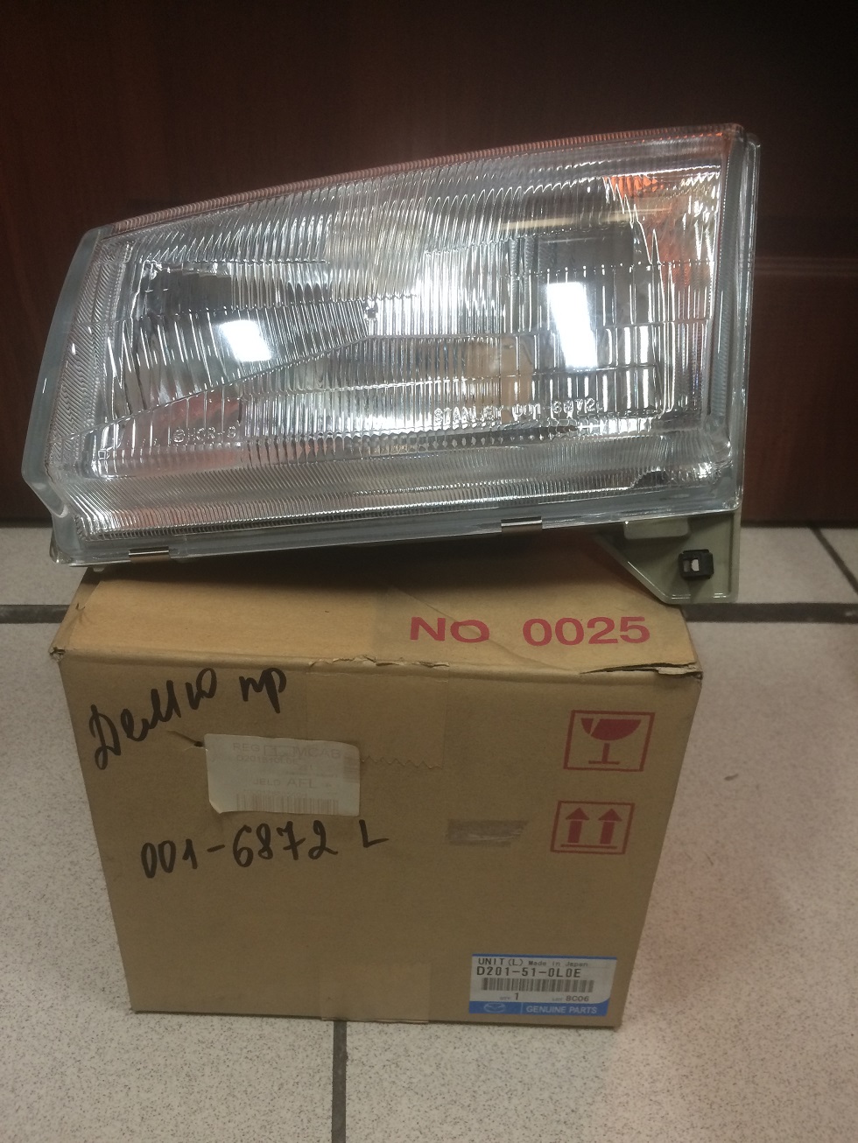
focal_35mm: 29
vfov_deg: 61.7
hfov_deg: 48.2
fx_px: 958
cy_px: 572
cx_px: 429
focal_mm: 4.15
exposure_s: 1/33
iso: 125
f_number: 2.2
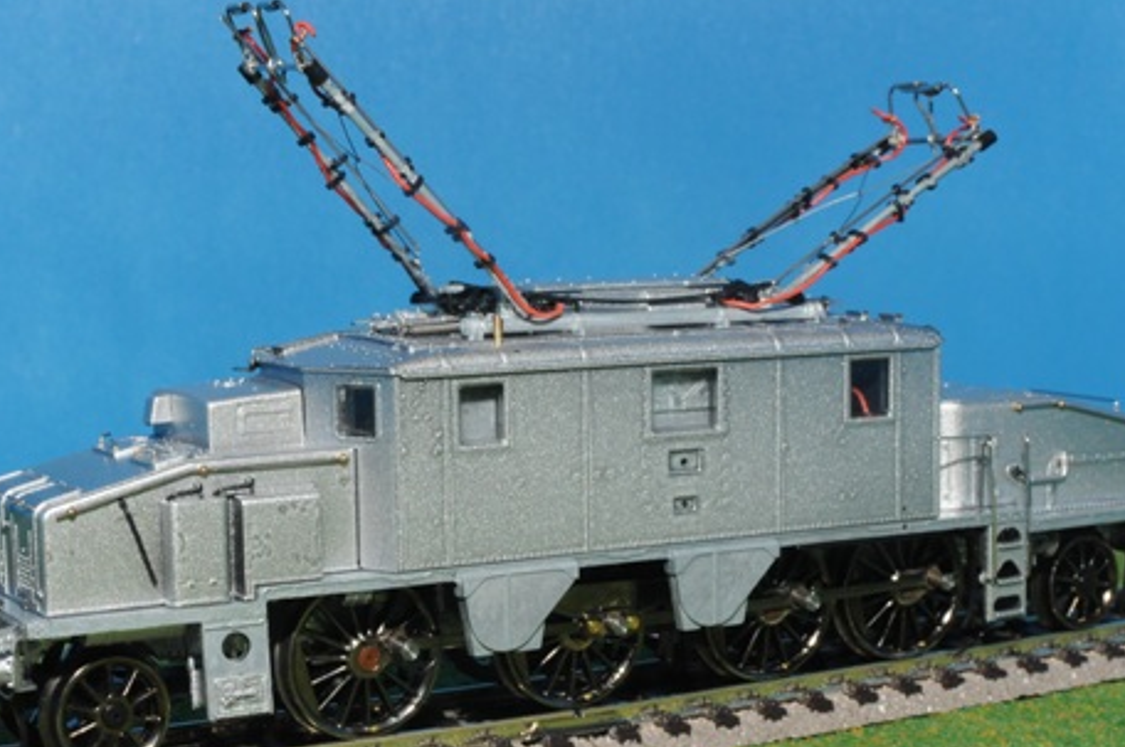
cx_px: 553
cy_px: 423
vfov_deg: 18.4
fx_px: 2301
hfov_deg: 27.5
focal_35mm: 74
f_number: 18
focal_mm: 35
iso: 800
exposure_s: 1/60
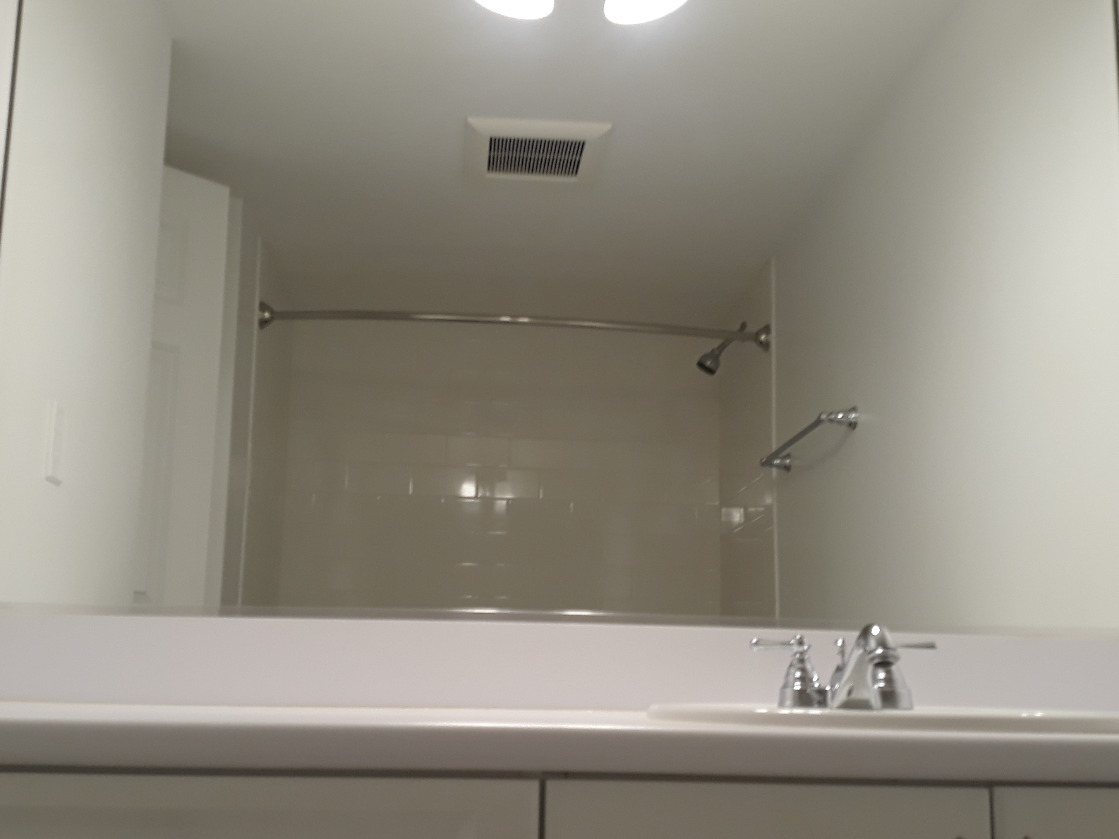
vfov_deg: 35.9
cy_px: 456
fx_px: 1293
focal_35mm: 40
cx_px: 544
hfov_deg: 46.8
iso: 50
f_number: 1.7
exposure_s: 1/40
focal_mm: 3.7
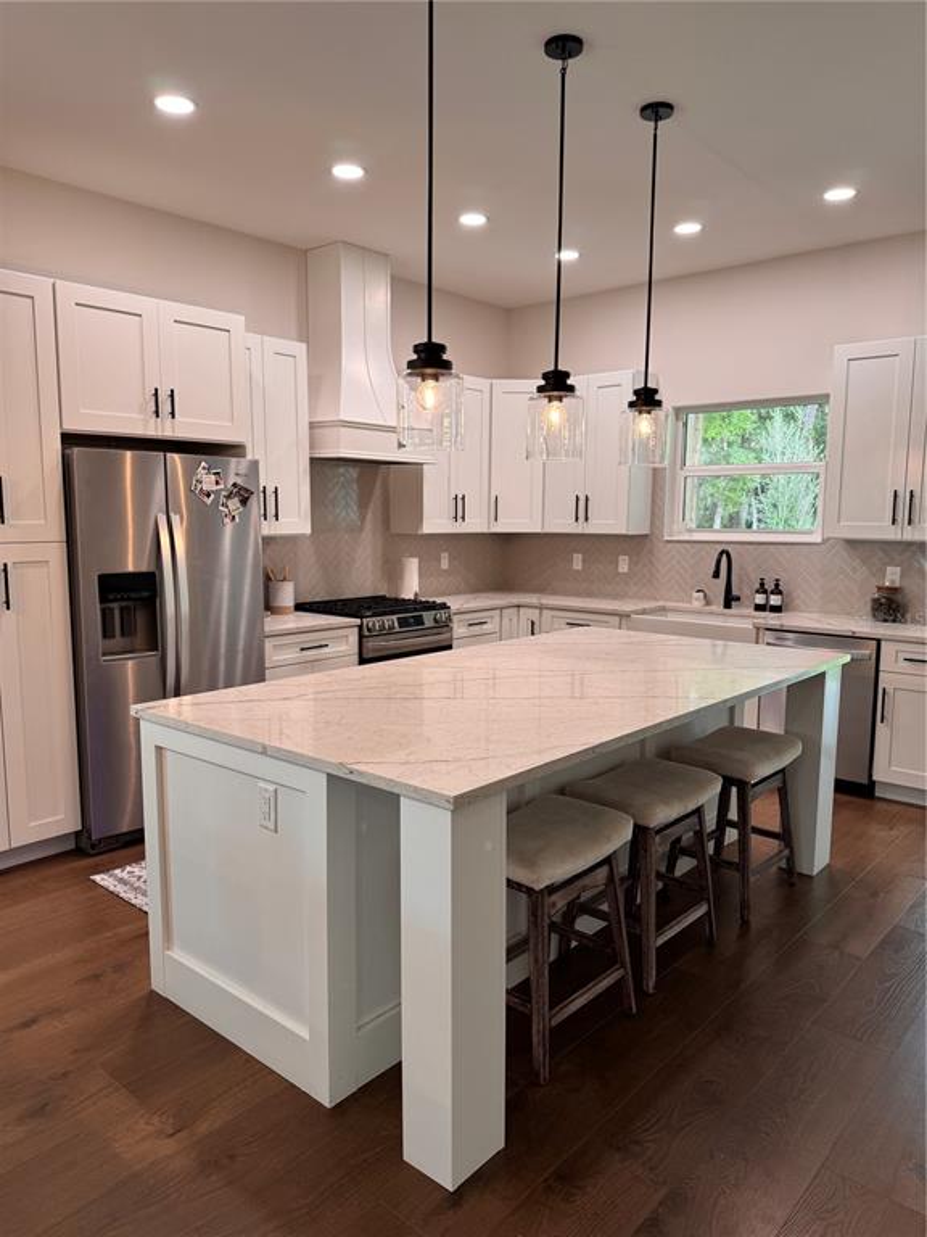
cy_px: 618
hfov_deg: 56.8
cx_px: 464
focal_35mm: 24
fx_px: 857
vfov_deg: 71.6
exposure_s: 1/111
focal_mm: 6.76
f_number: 1.78
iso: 100
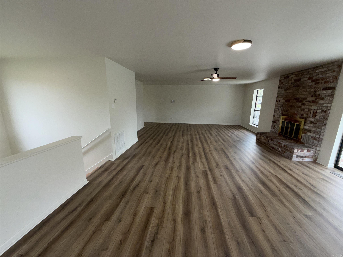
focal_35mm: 14
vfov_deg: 85.7
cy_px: 128
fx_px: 139
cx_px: 172
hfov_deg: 102.1
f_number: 2.2
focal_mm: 2.22
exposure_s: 1/121
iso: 80
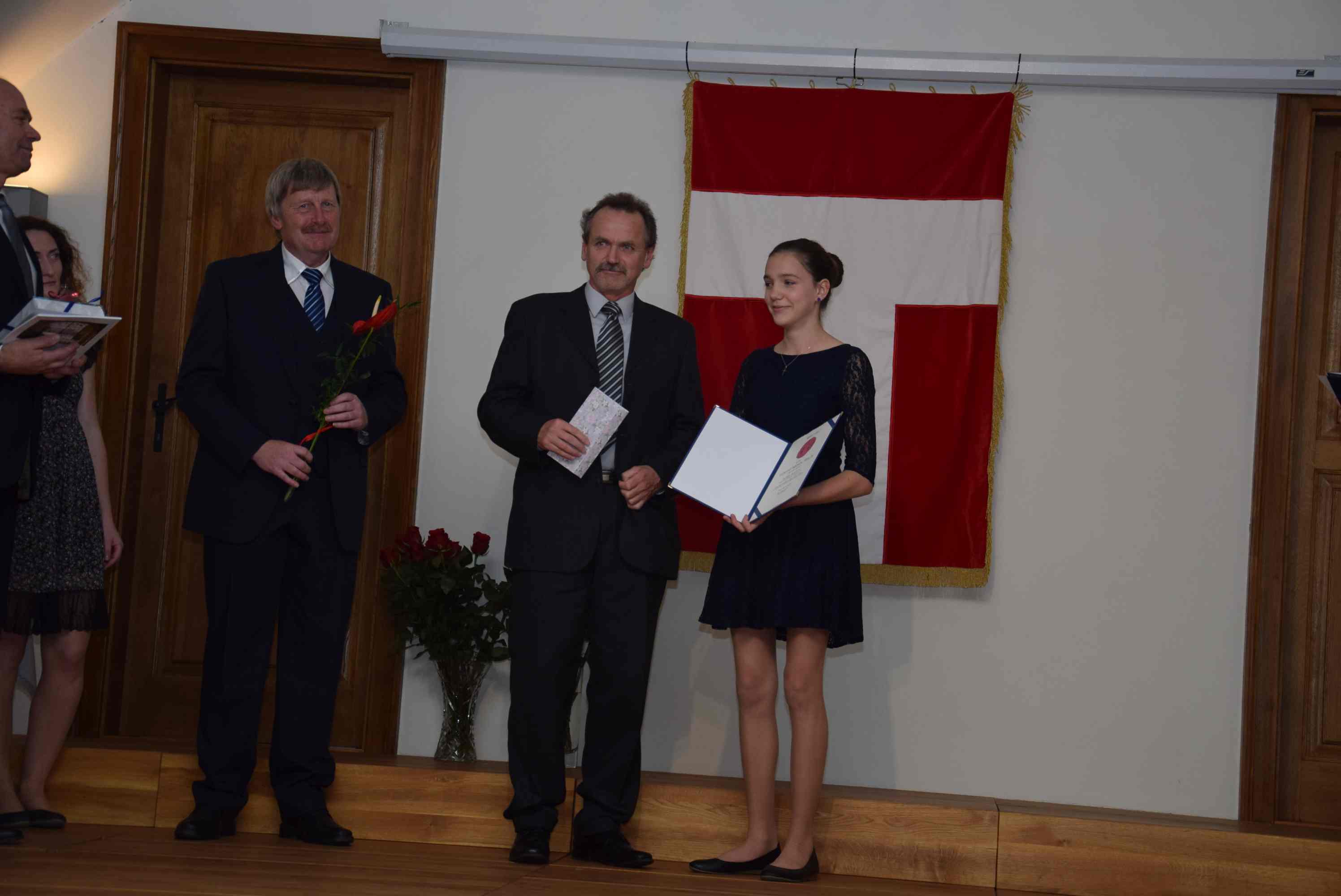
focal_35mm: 75
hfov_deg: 27.0
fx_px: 2796
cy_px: 448
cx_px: 670
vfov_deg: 18.2
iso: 400
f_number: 5
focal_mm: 50
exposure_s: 1/100
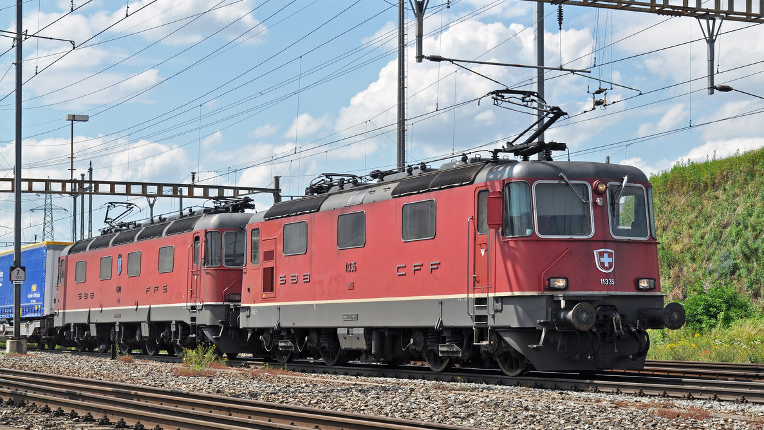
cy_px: 187
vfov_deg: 16.5
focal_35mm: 73
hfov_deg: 29.0
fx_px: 1479
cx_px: 380
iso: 250
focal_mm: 46
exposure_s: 1/1000
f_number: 7.1
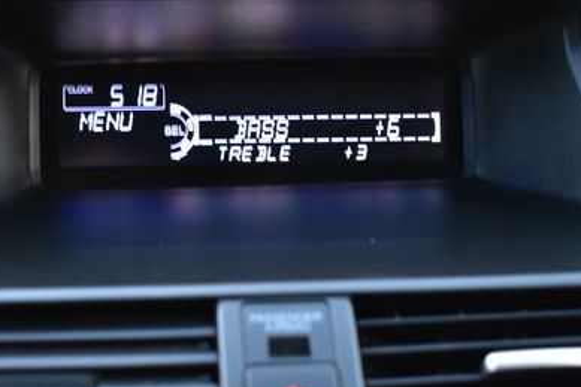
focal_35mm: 79
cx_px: 276
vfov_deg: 17.3
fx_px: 1274
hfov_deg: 25.7
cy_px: 197
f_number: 4.5
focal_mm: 32
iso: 1600
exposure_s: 1/15
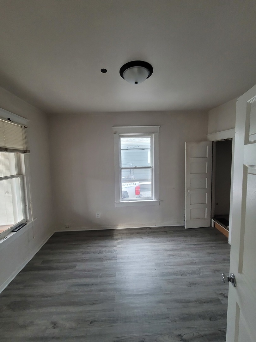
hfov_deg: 89.9
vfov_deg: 106.2
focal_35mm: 13
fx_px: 128
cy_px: 171
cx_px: 128
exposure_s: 1/60
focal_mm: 2.2
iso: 200
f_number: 2.2
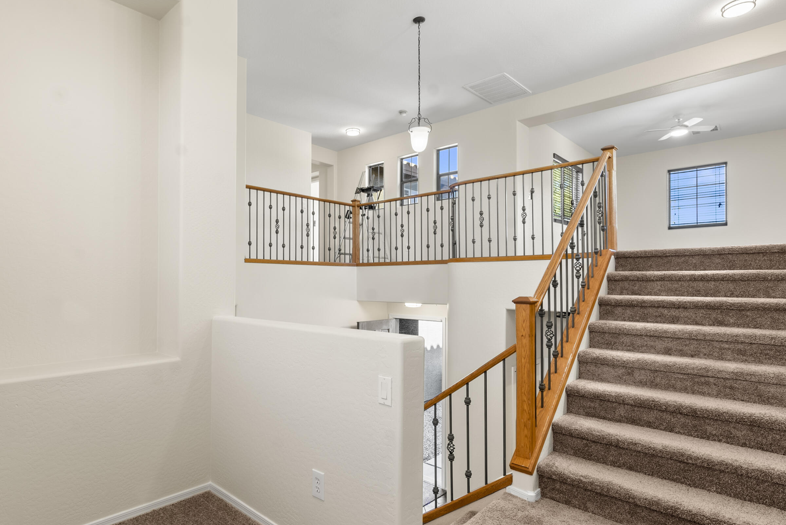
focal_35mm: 20
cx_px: 337
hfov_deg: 83.4
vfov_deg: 62.0
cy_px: 272
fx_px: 437
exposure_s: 1/1.67
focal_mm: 16
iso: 100
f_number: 8
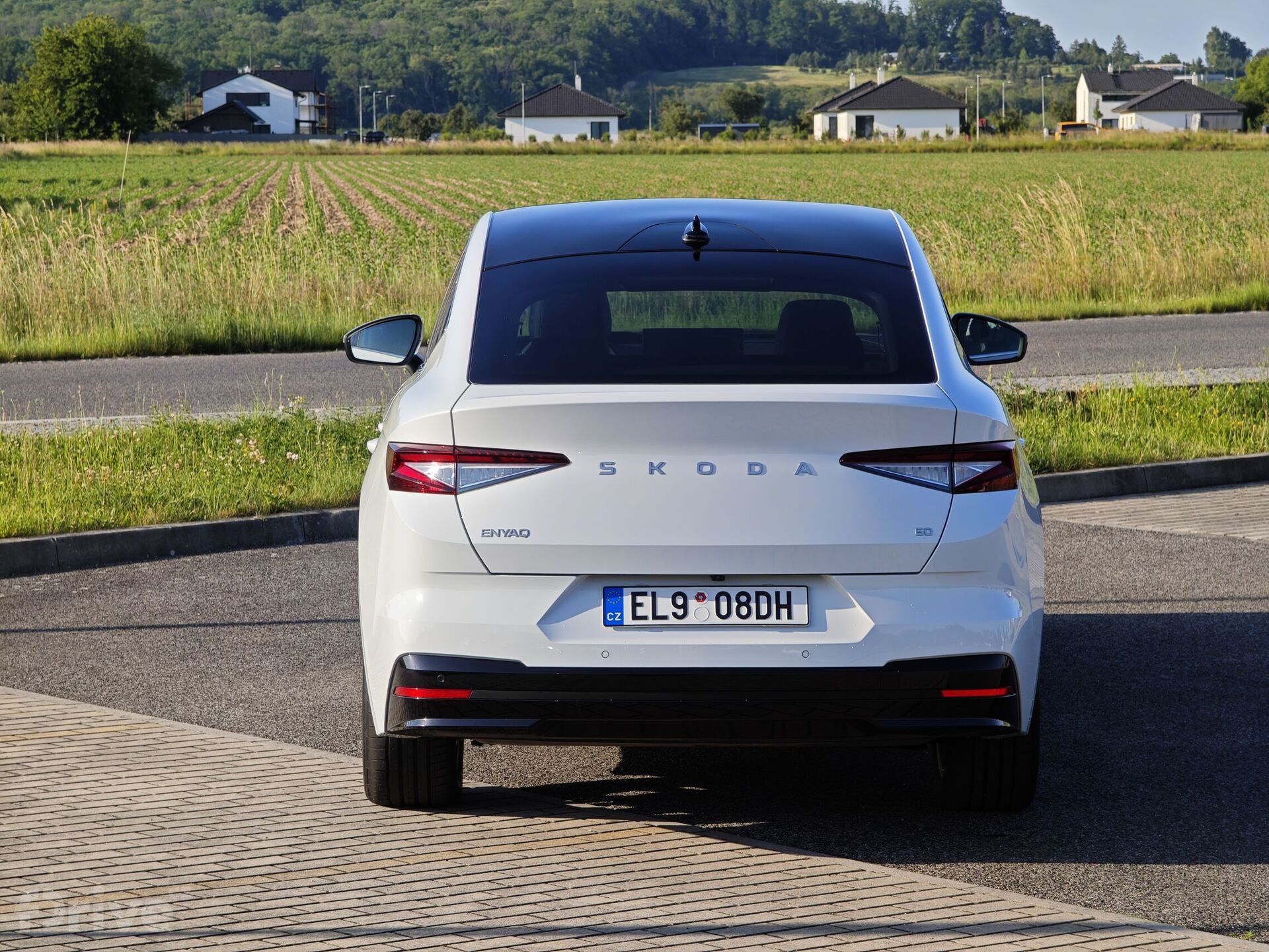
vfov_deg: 12.3
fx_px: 4399
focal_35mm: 120
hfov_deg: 16.4
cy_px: 476
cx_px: 634
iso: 50
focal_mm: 19.4
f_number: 2.5
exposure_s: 1/1263
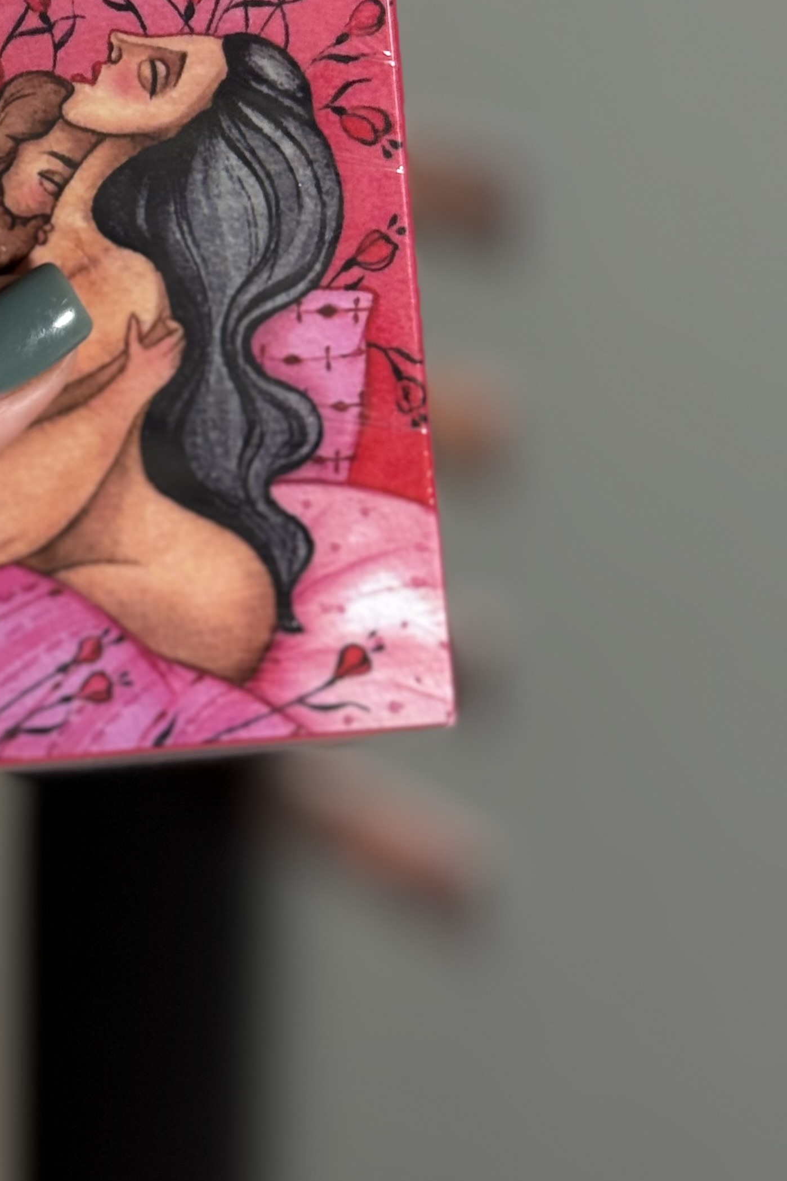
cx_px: -54
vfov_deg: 20.9
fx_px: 3148
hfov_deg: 14.0
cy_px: 202
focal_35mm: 96
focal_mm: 6.76
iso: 125
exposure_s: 1/50
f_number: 1.78
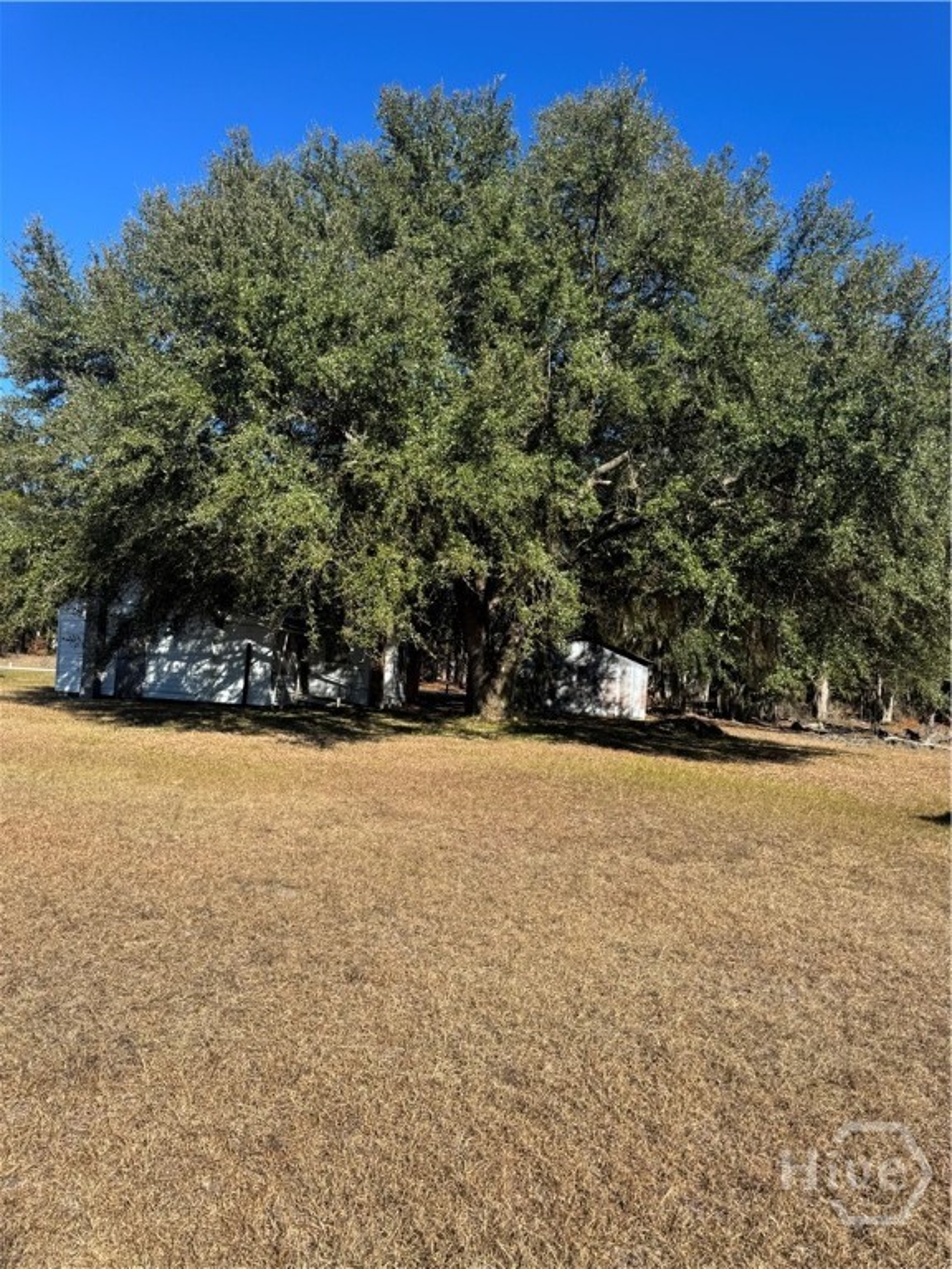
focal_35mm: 24
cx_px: 476
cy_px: 634
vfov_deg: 71.6
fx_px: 880
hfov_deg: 56.8
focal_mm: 6.76
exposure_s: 1/2415
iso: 80
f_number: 1.78
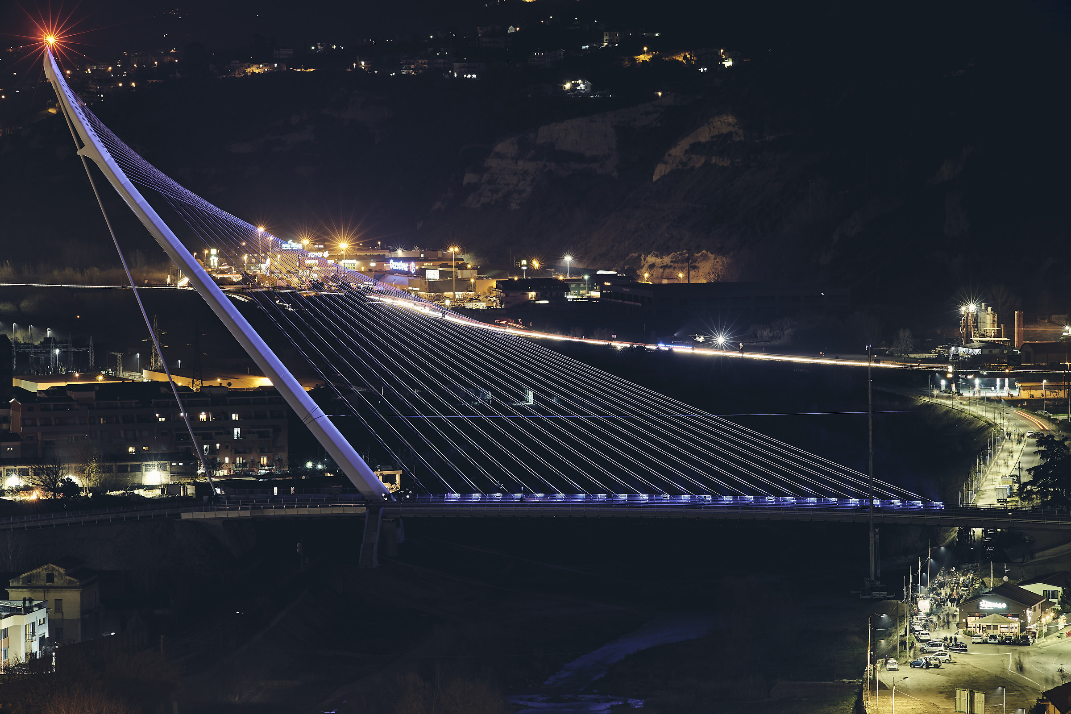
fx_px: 5950
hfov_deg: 10.3
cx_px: 536
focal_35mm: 200
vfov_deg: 6.9
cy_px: 357
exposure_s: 13
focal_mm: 200
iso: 100
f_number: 5.6
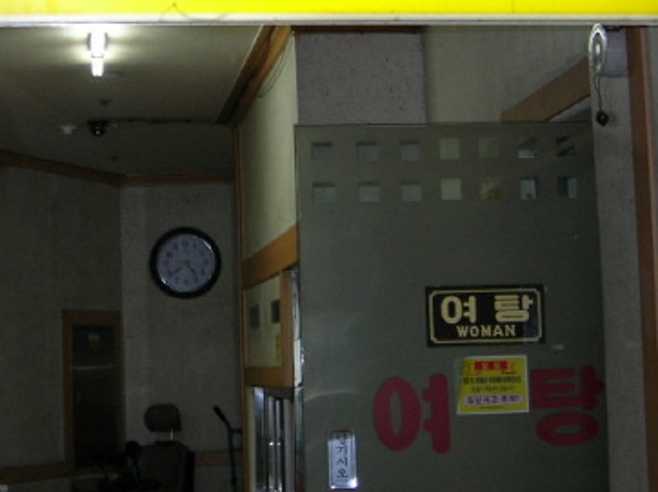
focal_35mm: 84
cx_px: 165
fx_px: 1596
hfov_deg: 23.1
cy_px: 174
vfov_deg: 17.5
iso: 64
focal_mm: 7.8
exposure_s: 1/30
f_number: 2.8
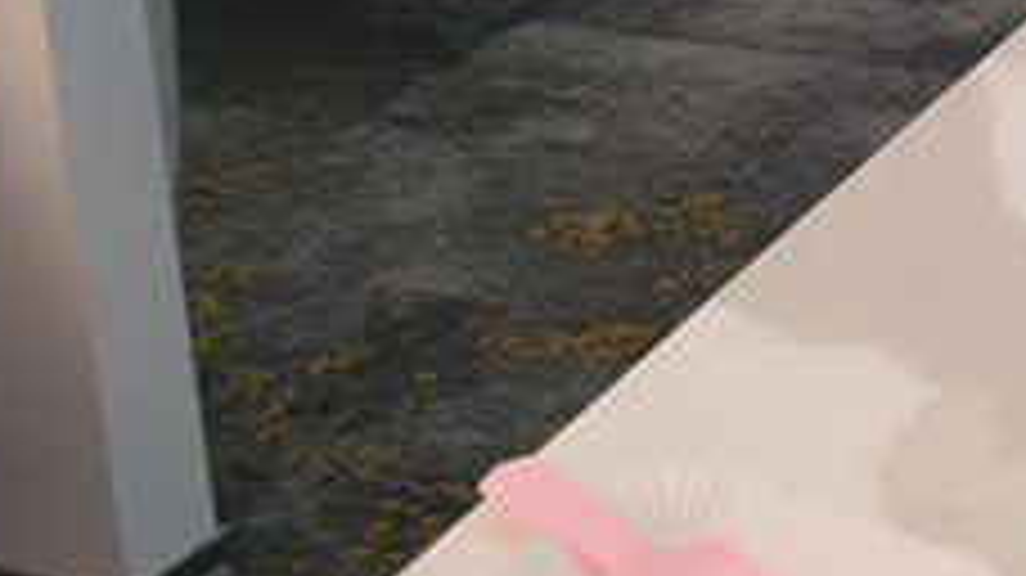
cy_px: -214
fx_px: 2638
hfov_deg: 19.2
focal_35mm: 97
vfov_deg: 12.0
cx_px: 1550
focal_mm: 3.94
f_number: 1.9
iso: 160
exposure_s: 1/24
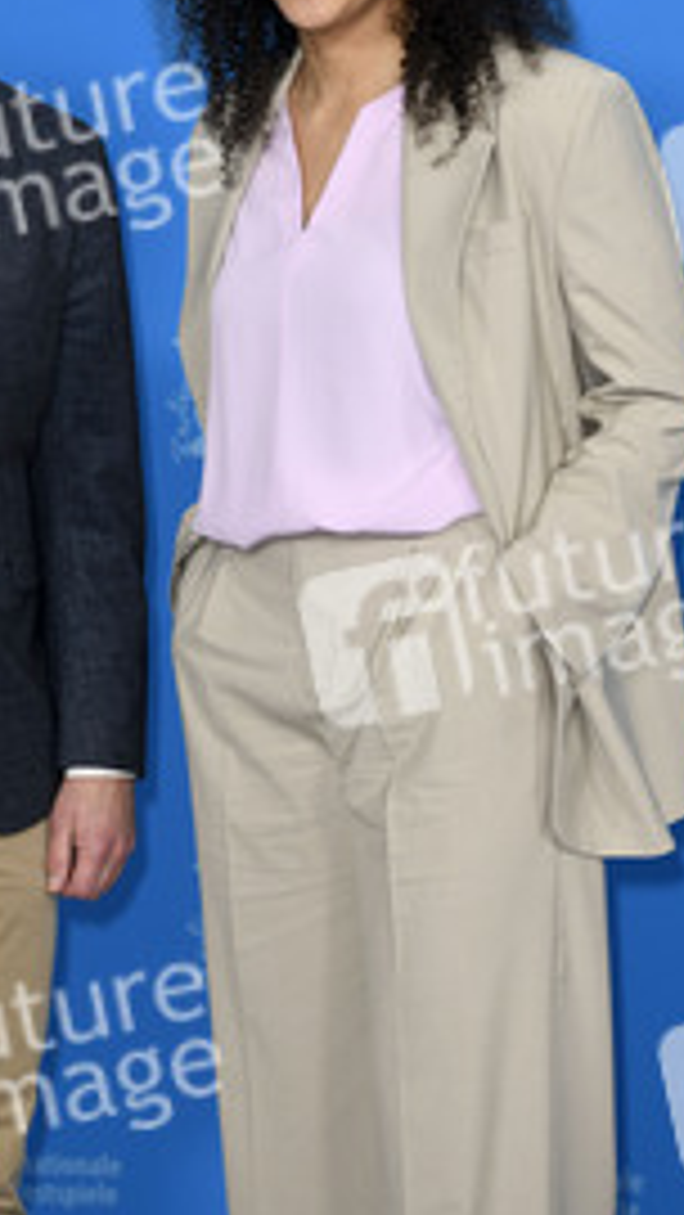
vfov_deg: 16.8
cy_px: 396
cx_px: 122
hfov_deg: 9.5
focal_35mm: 127
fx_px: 4092
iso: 640
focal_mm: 82
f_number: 3.5
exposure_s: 1/400
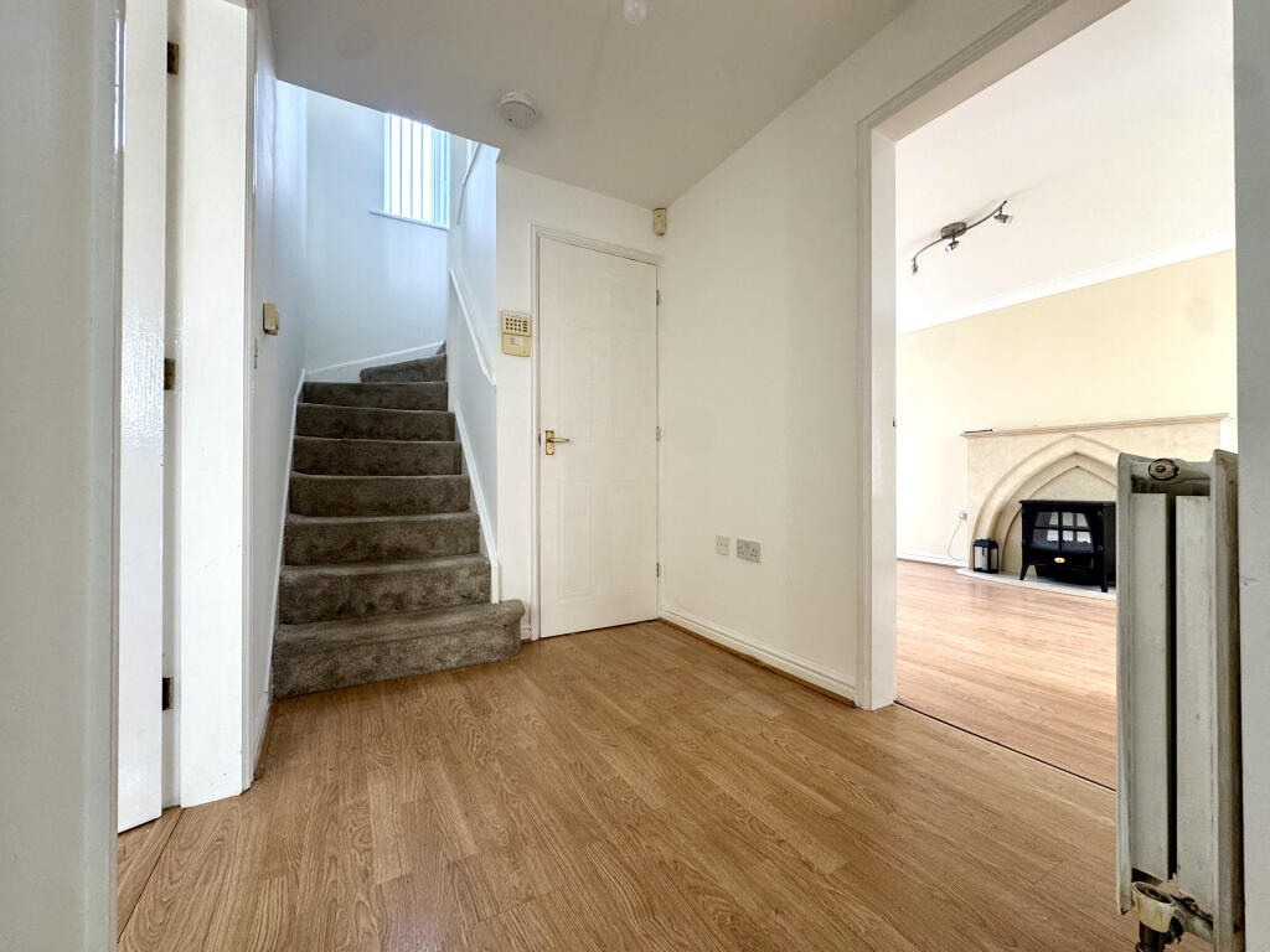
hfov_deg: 102.1
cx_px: 635
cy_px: 476
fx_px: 514
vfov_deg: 85.7
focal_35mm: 14
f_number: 2.2
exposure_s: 1/99
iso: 160
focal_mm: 2.22
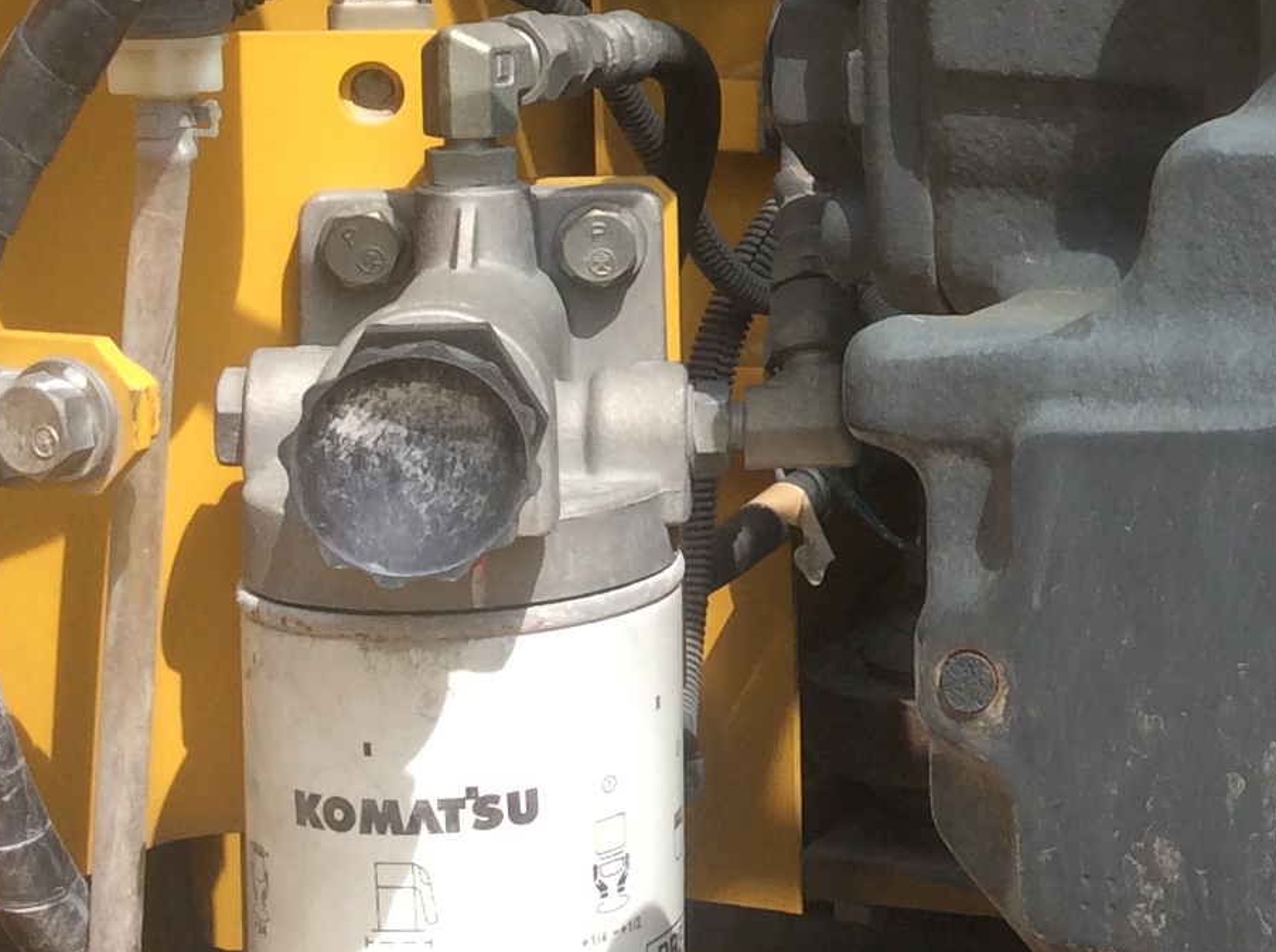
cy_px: 95
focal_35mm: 92
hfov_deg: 20.2
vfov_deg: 15.8
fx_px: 3385
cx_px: 1475
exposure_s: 1/829
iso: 32
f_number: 2.4
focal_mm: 3.3
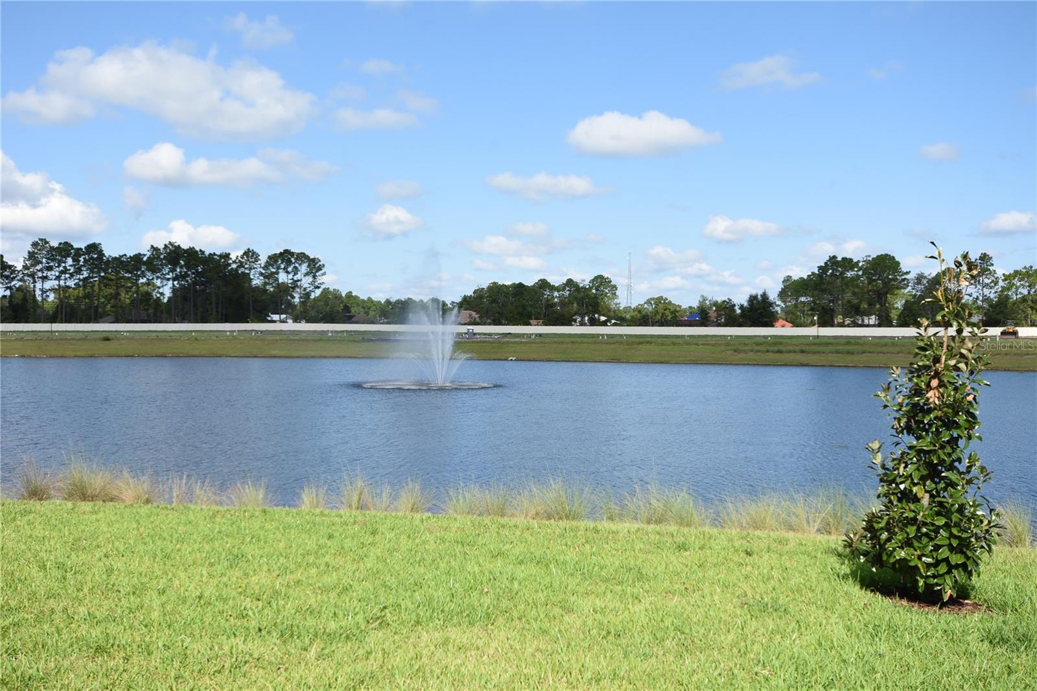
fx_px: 1037
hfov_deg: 53.1
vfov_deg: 36.9
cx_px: 518
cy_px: 346
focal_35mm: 36
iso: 100
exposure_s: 1/200
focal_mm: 24
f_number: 7.1
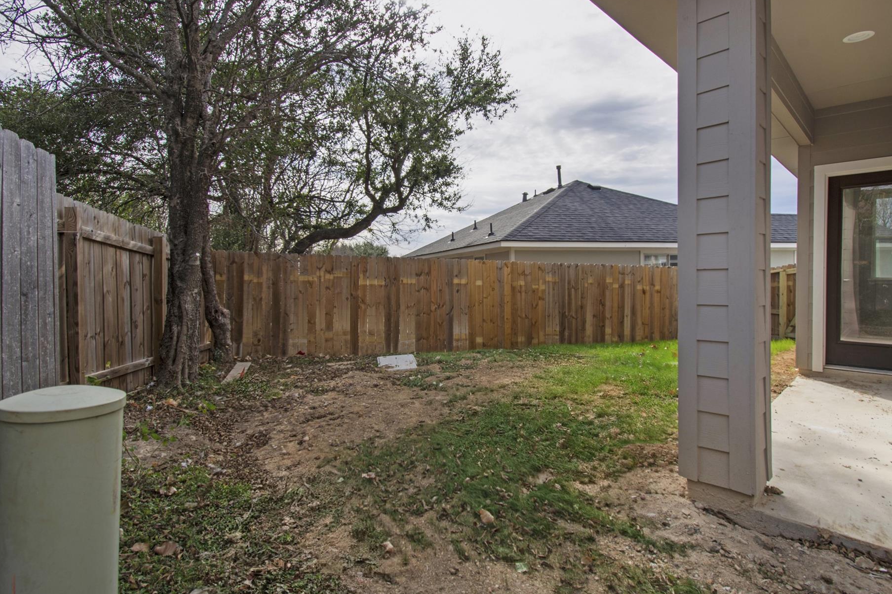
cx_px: 442
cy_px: 283
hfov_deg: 93.3
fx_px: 421
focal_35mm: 17
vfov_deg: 70.4
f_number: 9
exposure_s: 1/125
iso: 100
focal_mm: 10
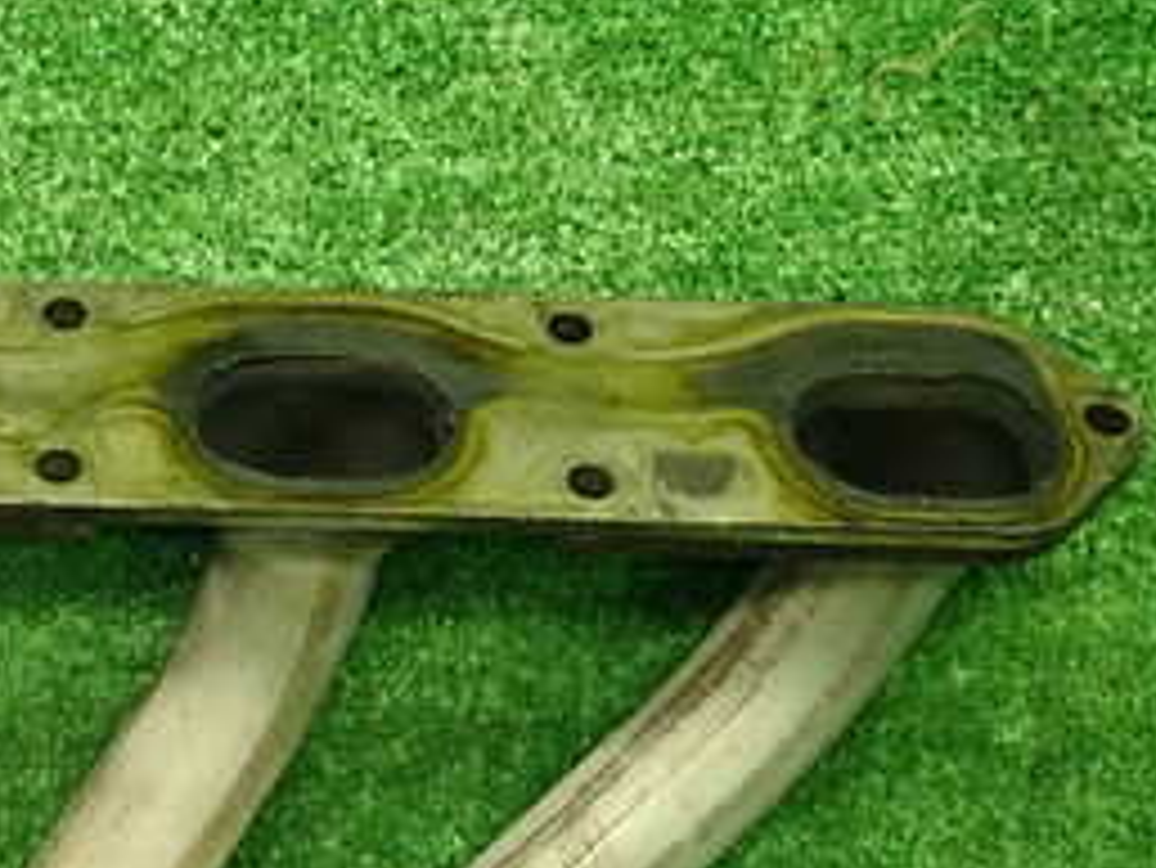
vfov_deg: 20.8
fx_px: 2339
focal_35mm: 70
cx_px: 76
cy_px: 702
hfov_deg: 26.7
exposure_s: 1/125
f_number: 2.3
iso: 800
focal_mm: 5.5
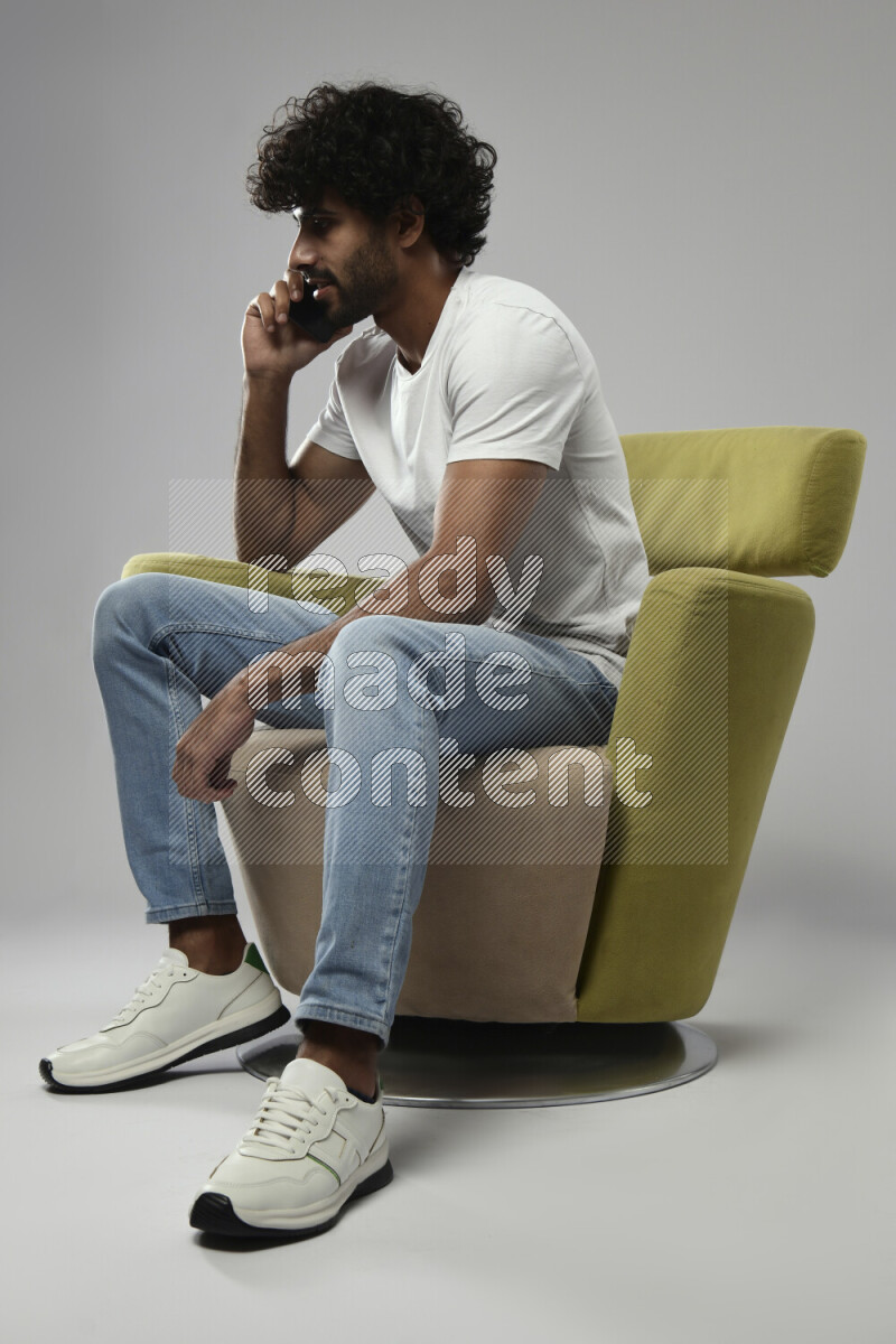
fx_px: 1792
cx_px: 448
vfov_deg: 41.1
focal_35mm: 48
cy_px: 672
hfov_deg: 28.1
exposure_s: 1/125
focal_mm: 48
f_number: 6.3
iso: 400
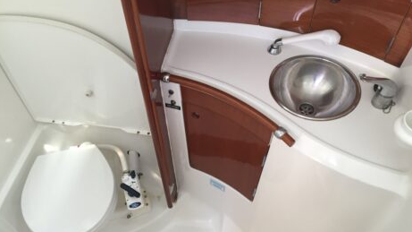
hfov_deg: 61.0
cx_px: 207
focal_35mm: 32
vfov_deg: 36.5
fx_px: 349
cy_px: 140
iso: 40
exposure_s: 1/33
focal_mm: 4.15
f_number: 2.2
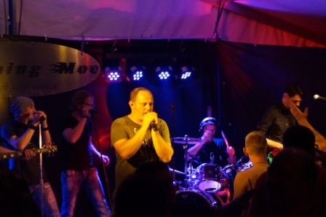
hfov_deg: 19.5
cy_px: 108
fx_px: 950
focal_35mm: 105
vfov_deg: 13.0
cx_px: 163
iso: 3200
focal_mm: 70
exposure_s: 1/80
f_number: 5
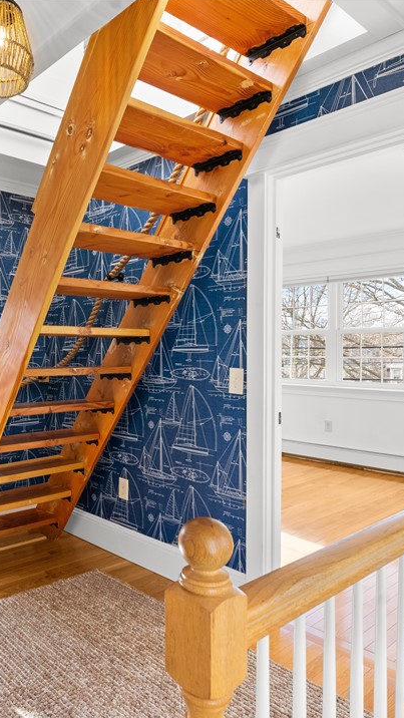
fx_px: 514
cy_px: 359
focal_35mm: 27
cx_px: 81
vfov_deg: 69.9
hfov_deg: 41.1
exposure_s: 1/60
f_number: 8
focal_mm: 17
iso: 2500
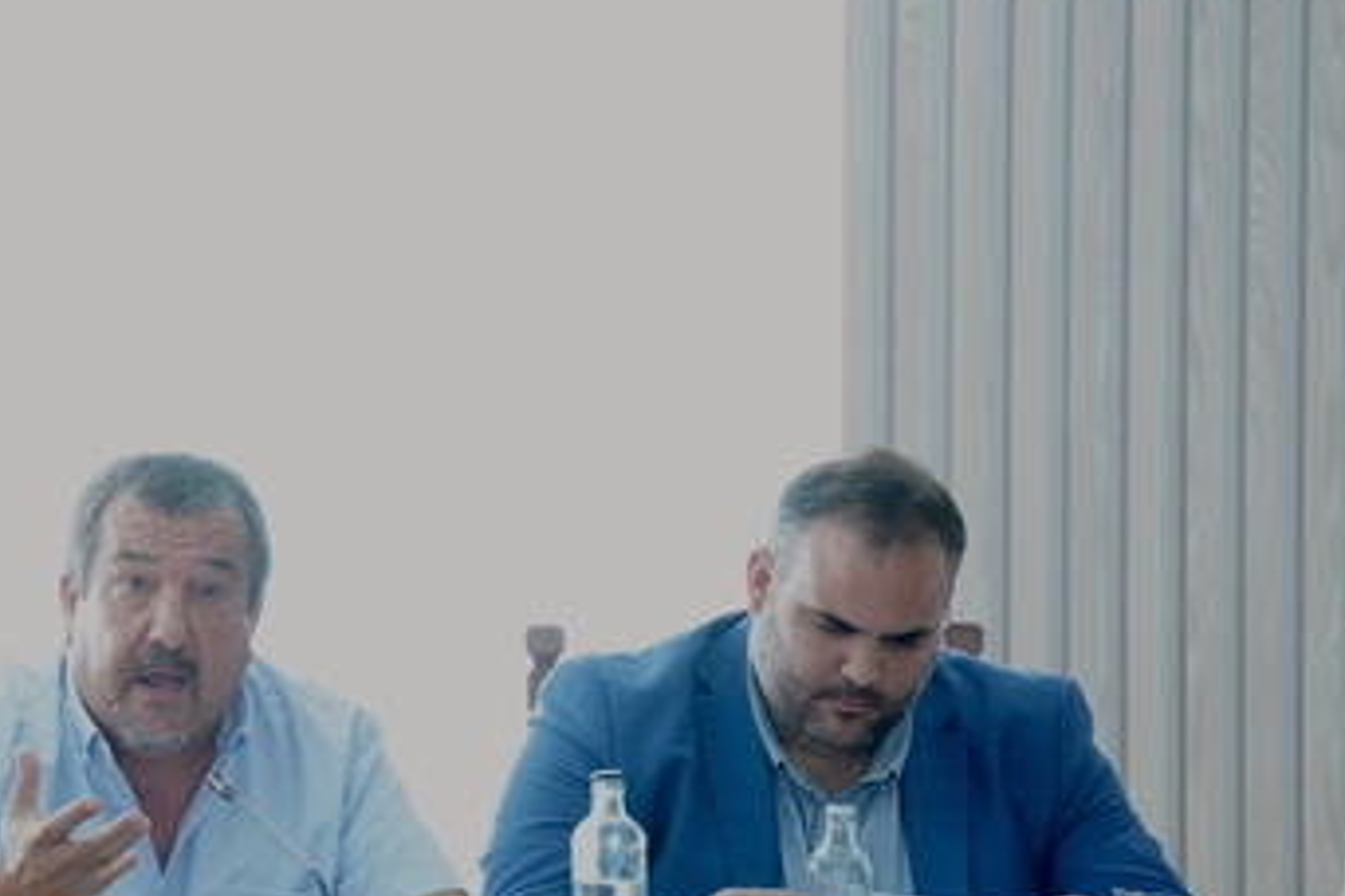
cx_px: 197
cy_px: 696
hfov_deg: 6.9
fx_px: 11207
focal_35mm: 300
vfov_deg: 4.6
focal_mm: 171
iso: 5000
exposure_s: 1/320
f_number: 4.5
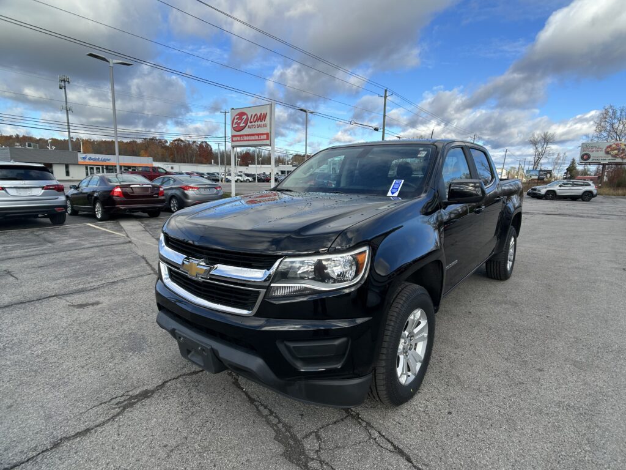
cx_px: 313
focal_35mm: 26
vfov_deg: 53.1
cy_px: 235
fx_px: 470
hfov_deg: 67.3
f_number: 1.5
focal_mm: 5.7
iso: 50
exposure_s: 1/2008
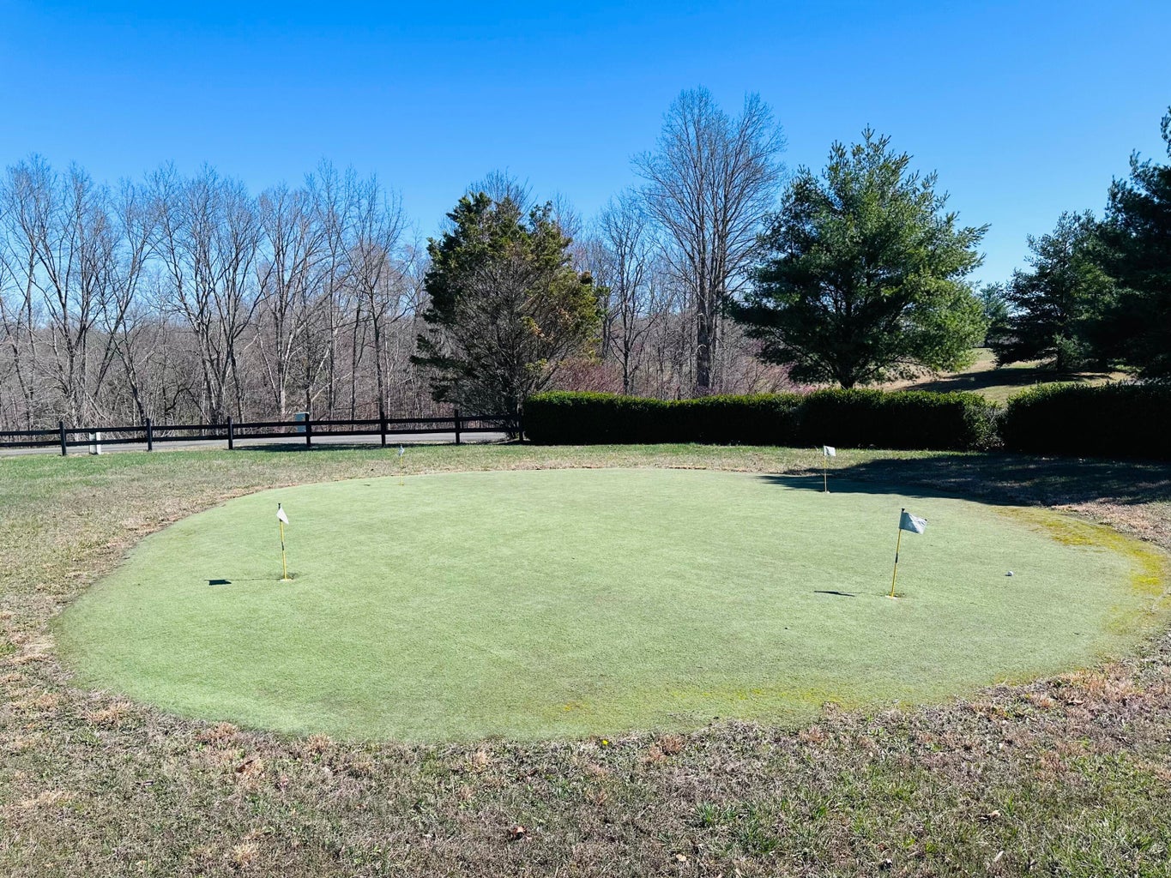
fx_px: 812
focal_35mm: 24
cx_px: 586
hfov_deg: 71.6
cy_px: 439
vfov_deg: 56.8
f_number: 1.78
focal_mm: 6.86
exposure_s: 1/3247
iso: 80
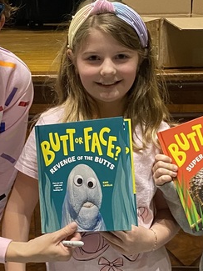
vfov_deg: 23.8
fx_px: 641
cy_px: 158
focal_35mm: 82
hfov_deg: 18.0
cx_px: 98
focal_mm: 4.25
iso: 640
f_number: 1.8
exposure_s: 1/30
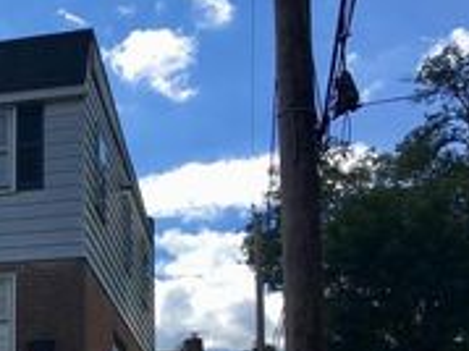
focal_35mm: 81
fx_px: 1097
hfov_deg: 21.7
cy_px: 379
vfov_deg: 17.6
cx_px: -149
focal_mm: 4.15
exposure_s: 1/1876
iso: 25
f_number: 2.2
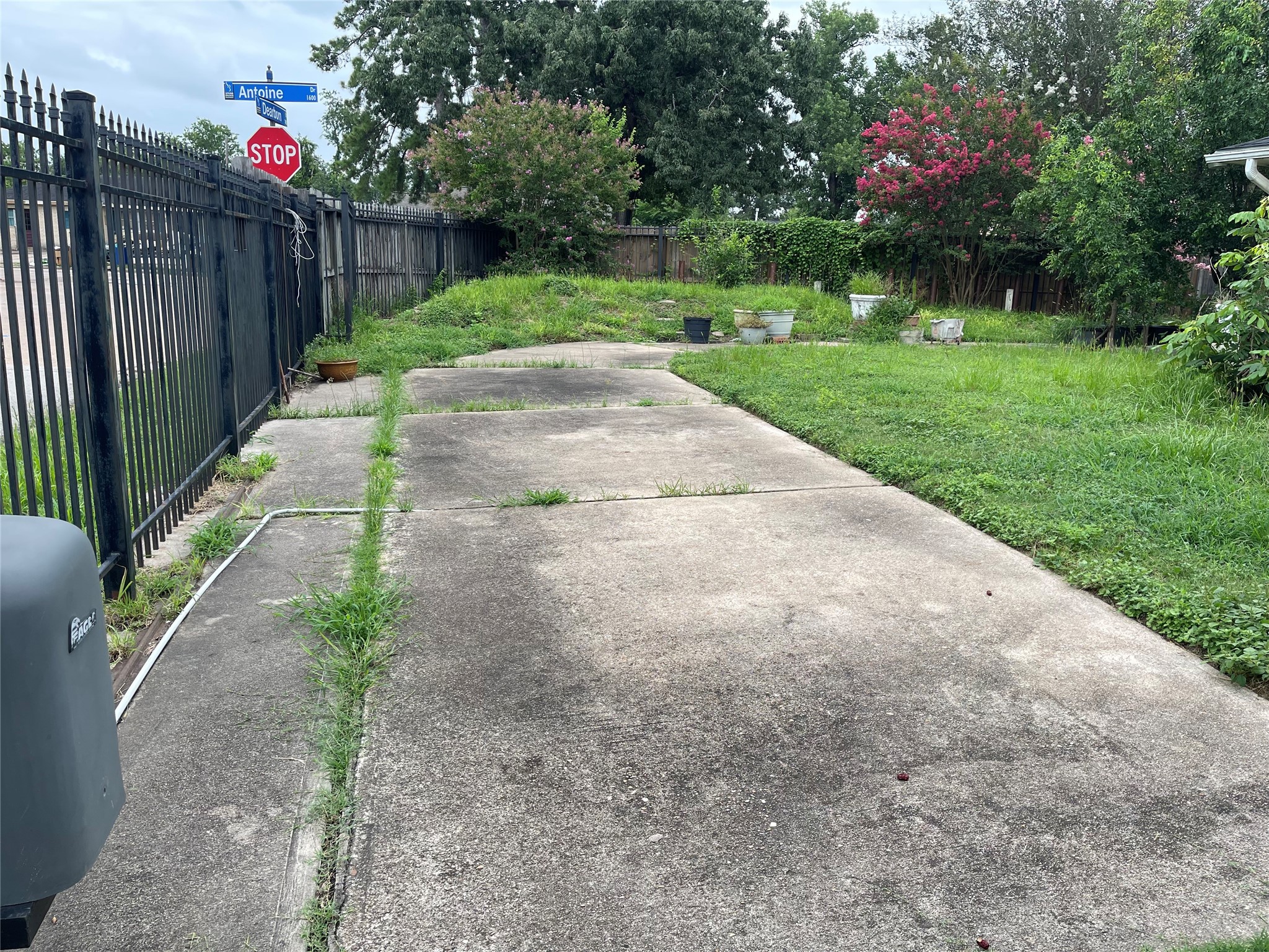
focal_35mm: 25
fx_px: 916
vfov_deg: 54.9
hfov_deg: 69.4
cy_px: 476
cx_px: 634
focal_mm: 5.1
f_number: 1.6
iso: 32
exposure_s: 1/801
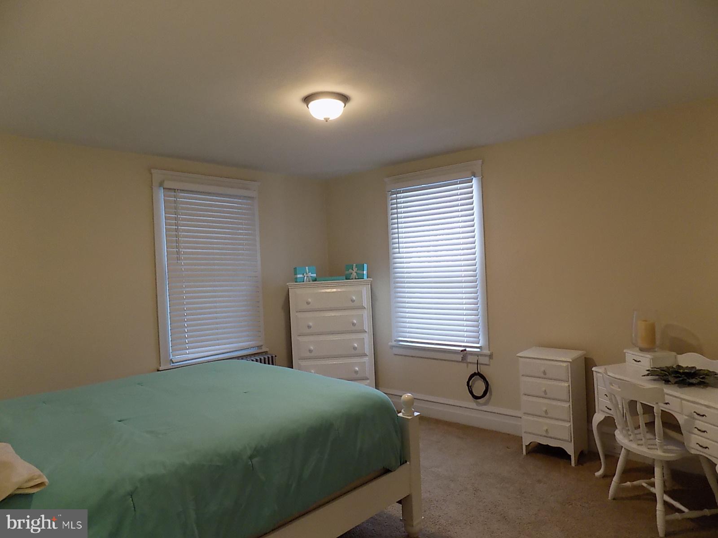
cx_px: 359
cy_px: 269
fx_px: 477
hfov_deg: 73.9
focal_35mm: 23
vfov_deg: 58.9
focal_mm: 4
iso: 220
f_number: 3.1
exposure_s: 1/30
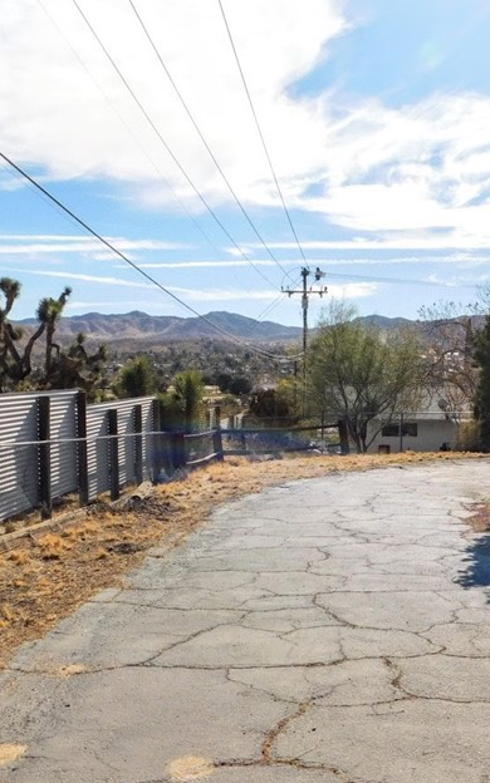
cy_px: 413
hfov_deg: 31.7
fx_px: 855
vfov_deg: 49.3
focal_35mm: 40
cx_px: 333
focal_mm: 4
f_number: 6
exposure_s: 1/800
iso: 125
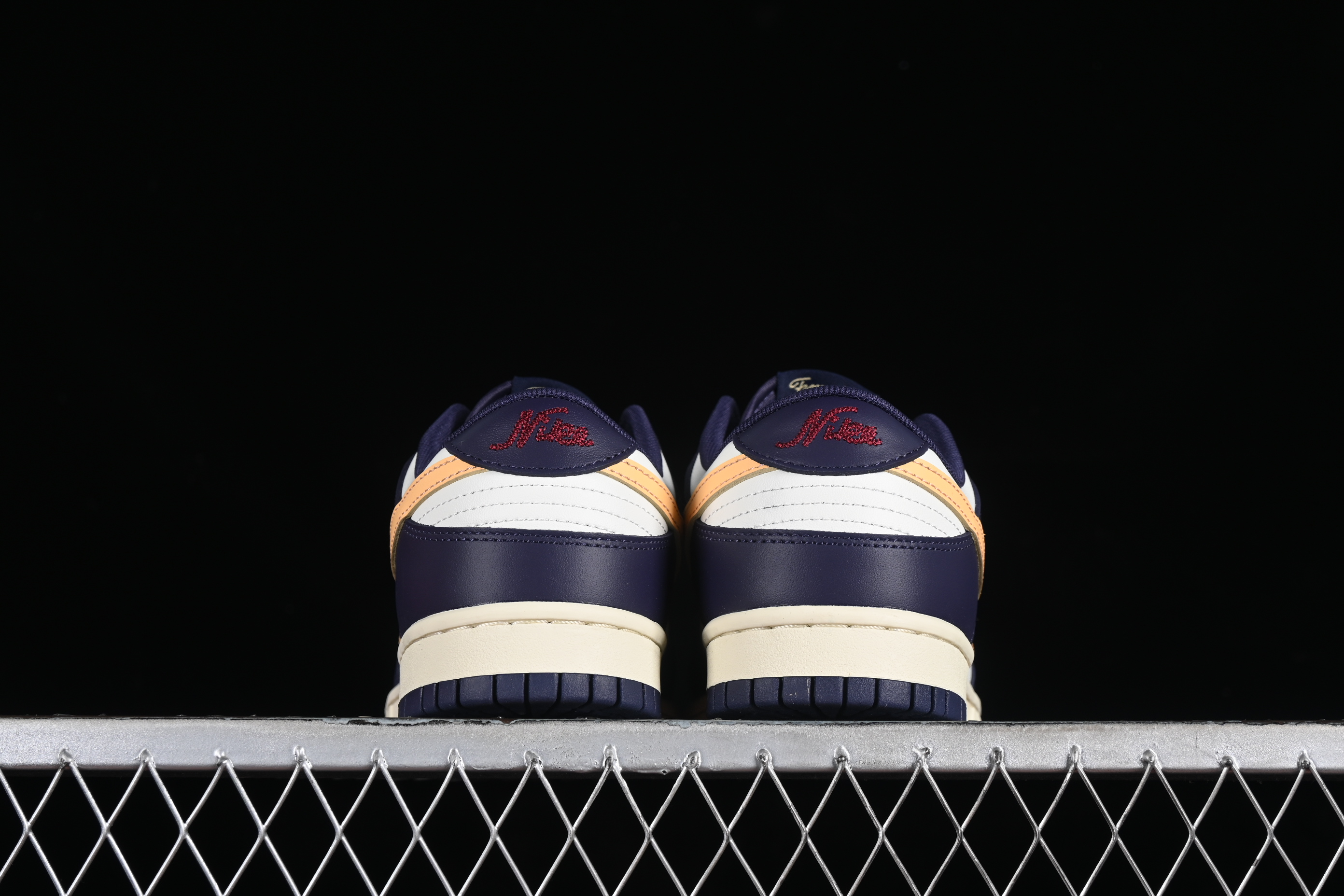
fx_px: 2800
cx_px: 672
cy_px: 448
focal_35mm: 75
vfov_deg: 18.2
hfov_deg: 27.0
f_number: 7.1
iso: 160
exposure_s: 1/80
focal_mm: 50
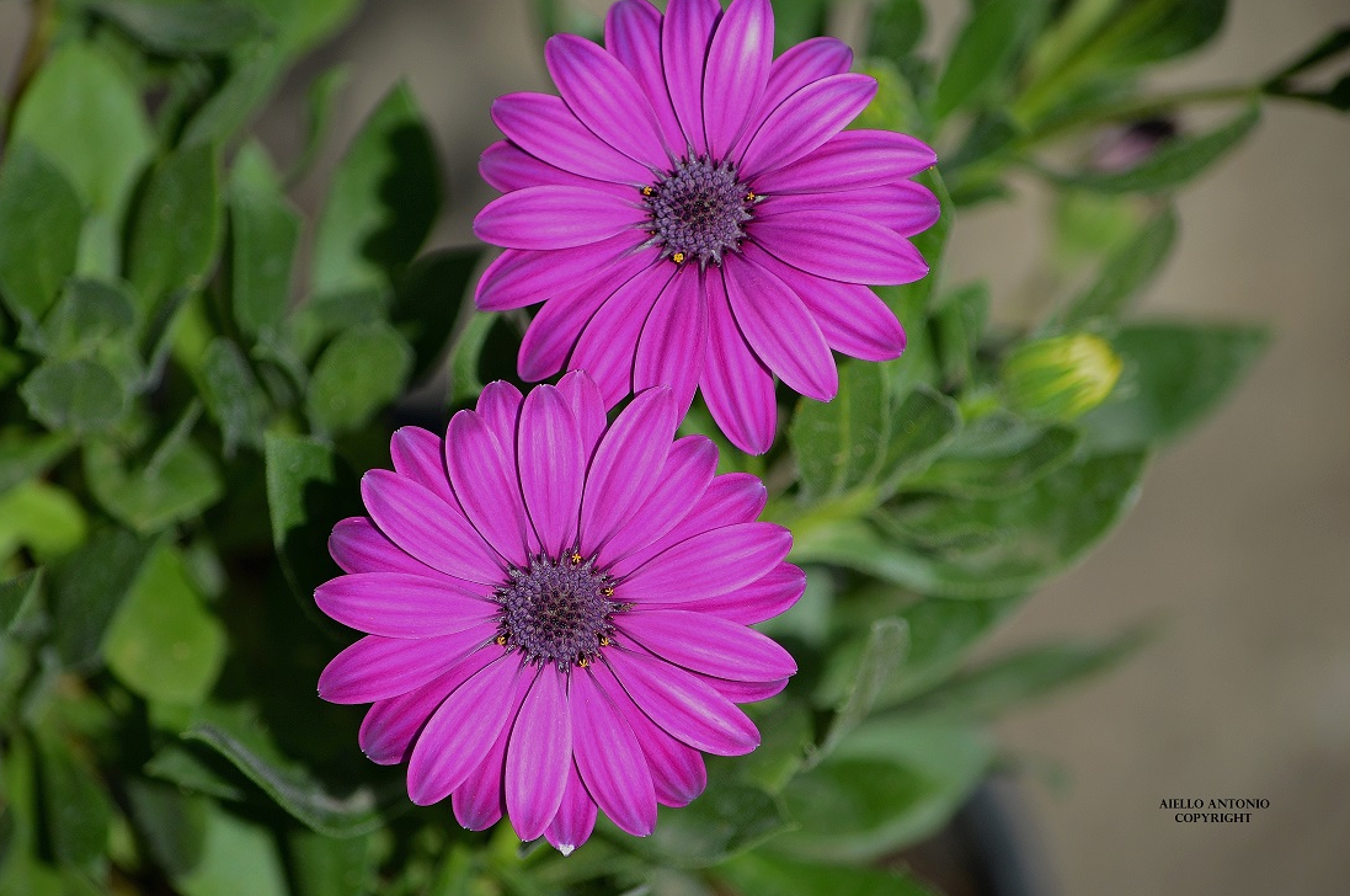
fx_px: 10447
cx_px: 623
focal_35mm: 279
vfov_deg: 4.9
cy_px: 417
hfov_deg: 7.4
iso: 100
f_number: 6.3
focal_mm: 170
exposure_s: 1/320
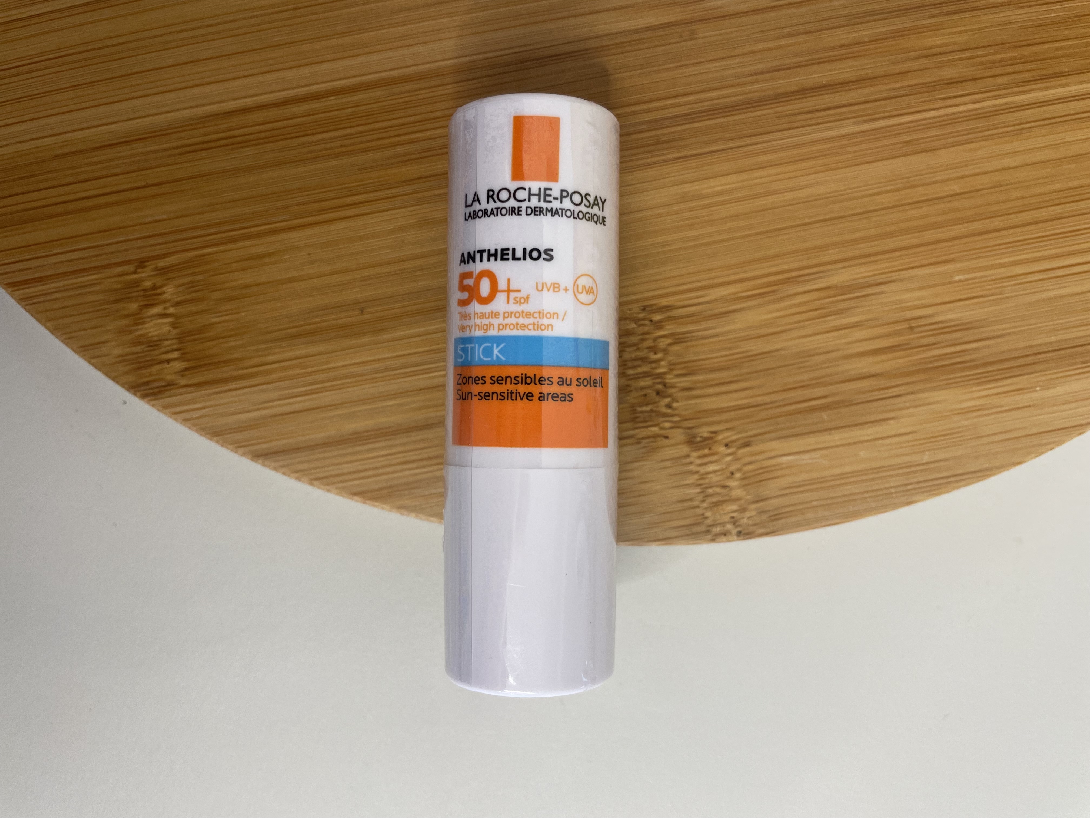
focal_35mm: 26
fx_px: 819
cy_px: 409
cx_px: 545
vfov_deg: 53.1
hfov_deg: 67.3
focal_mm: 4.2
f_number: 1.6
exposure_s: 1/100
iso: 100
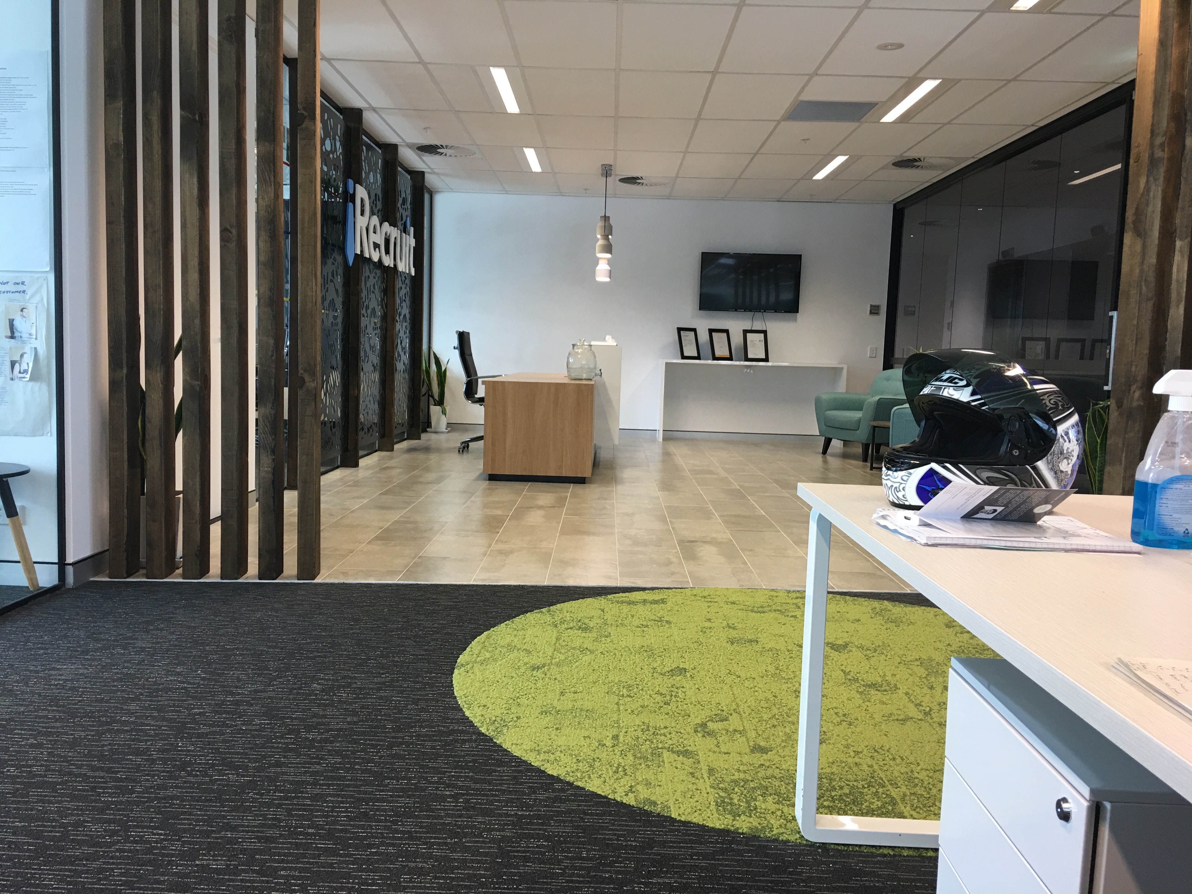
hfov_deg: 61.7
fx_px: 999
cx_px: 596
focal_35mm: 29
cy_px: 447
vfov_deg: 48.2
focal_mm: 4.15
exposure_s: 1/17
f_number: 2.2
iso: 32
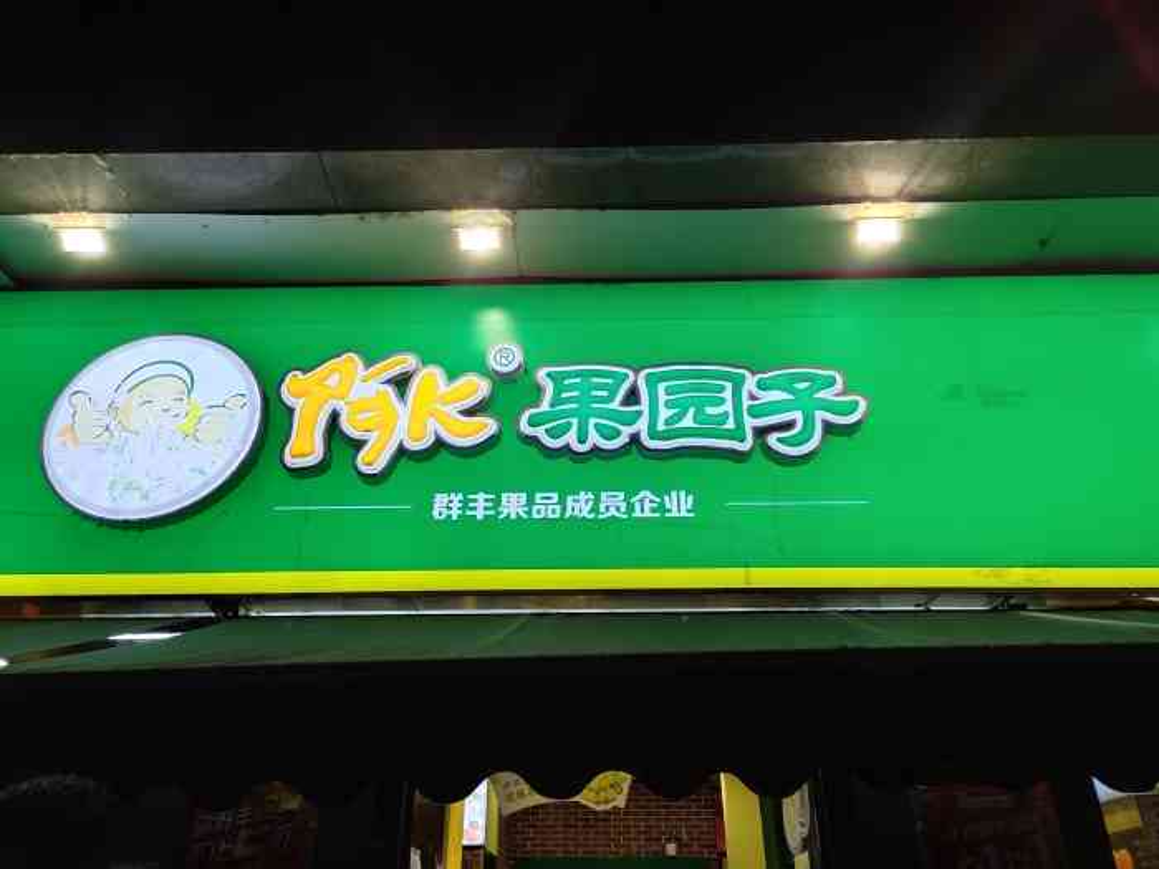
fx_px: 971
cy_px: 434
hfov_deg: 61.7
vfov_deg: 48.2
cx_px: 580
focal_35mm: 29
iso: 105
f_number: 1.8
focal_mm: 4.27
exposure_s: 1/100
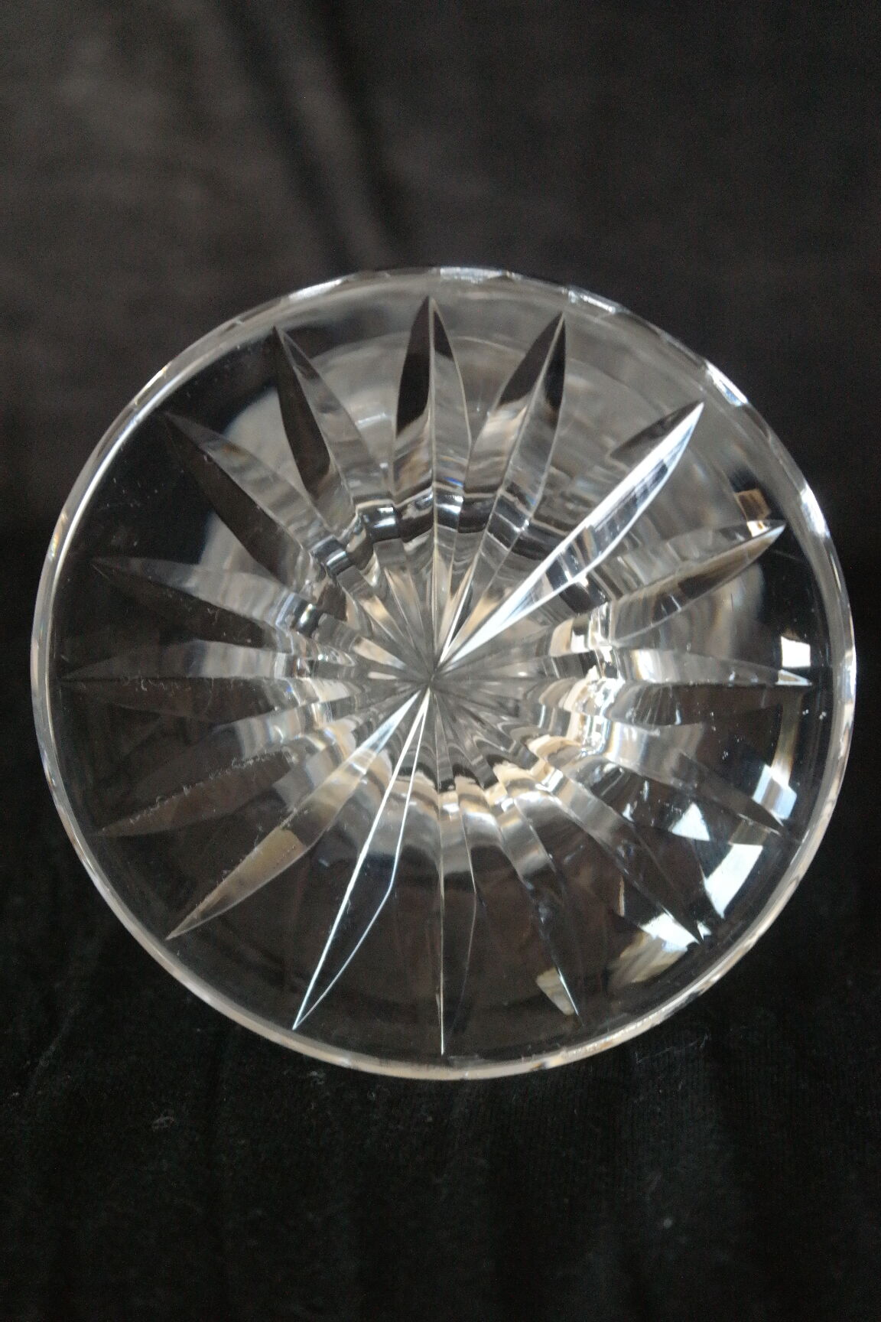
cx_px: 440
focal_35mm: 77
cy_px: 661
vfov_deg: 26.3
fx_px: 2826
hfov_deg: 17.7
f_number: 5.6
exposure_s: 1/50
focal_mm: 50
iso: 3200
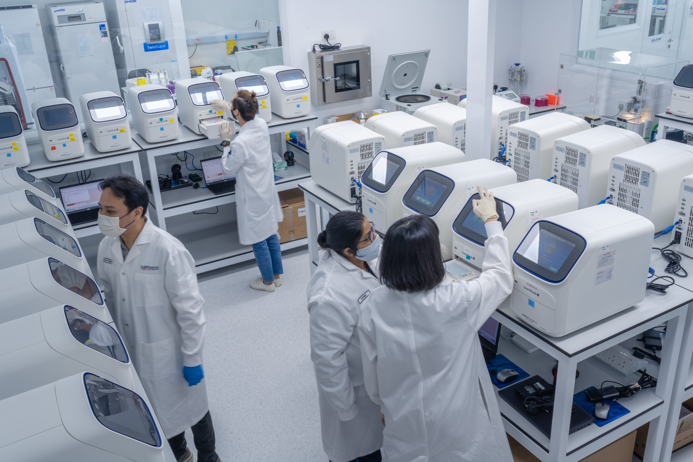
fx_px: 674
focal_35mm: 35
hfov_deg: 54.4
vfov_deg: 37.9
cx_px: 346
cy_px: 231
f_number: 16
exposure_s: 1/1.67
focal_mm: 35
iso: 100
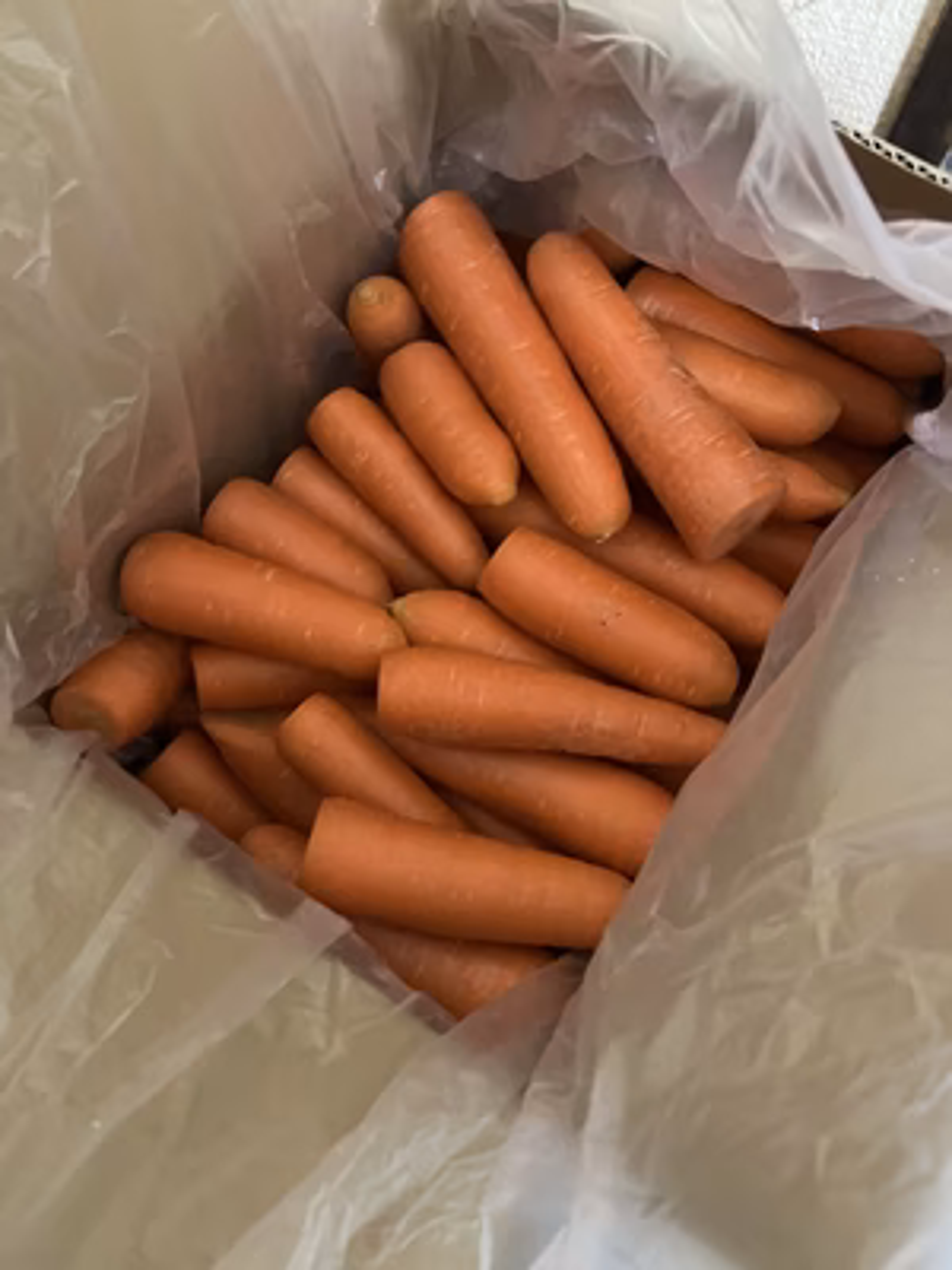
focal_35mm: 28
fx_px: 1027
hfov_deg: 49.7
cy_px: 635
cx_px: 476
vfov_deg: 63.4
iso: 640
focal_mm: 3.99
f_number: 1.8
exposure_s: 1/20
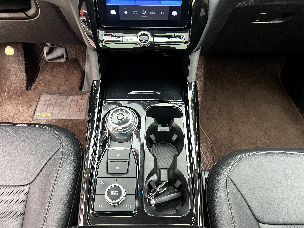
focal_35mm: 26
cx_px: 152
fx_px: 228
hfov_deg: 67.3
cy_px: 114
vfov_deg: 53.1
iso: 400
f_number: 1.5
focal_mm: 5.7
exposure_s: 1/50
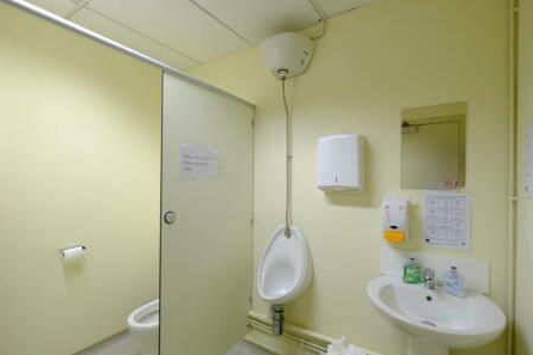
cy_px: 180
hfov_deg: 96.6
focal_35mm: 16
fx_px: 237
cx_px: 282
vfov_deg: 73.7
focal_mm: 10
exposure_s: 1/5
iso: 160
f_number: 4
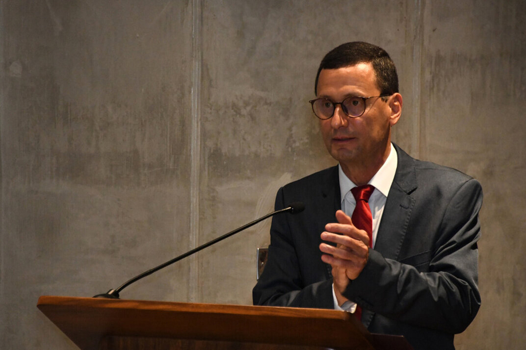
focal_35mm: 360
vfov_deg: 3.8
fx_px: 5259
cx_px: 263
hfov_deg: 5.7
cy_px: 175
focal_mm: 300
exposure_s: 1/125
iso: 10000
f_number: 6.3
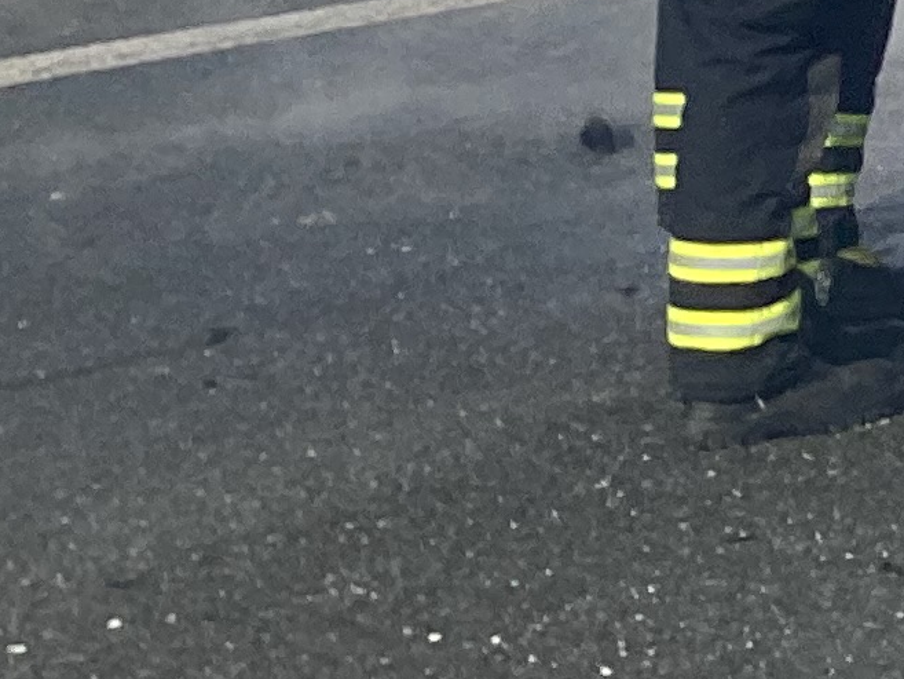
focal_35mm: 154
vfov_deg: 9.0
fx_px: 4022
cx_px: 2196
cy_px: -712
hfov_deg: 10.8
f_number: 2.4
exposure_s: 1/1988
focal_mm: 3.3
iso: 25
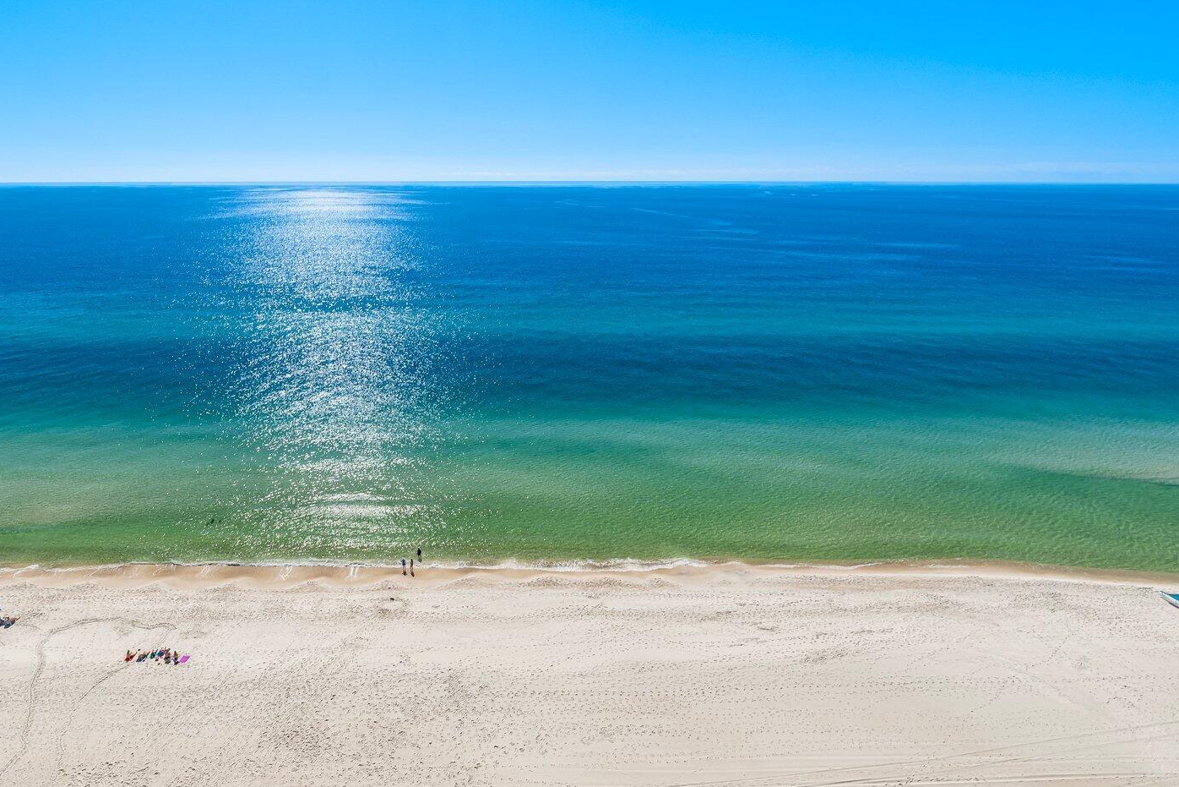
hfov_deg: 77.0
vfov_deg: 56.7
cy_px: 481
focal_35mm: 22
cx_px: 435
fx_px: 721
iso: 100
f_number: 9
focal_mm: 10
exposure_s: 1/640
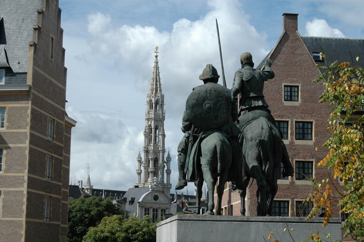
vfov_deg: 18.2
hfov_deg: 27.0
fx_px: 758
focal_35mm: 75
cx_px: 182
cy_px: 121
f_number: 10
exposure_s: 1/400
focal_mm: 50
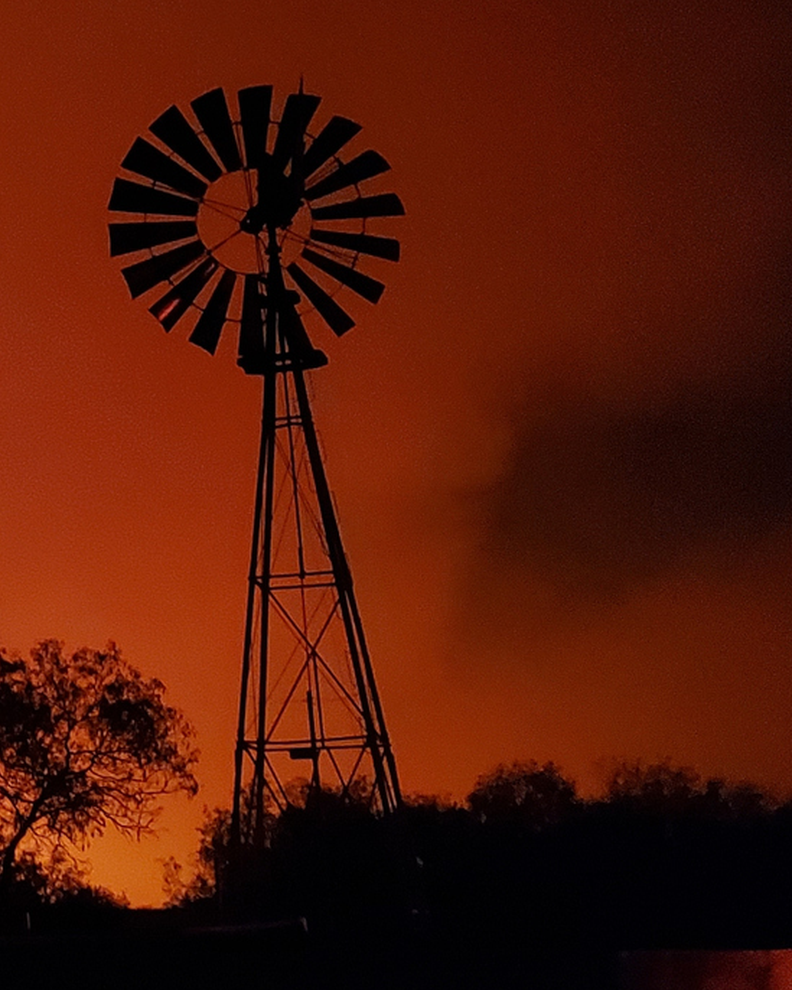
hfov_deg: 17.7
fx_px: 2168
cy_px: 430
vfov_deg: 25.7
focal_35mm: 74
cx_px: -519
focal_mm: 4.3
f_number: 1.5
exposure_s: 1/12
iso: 640
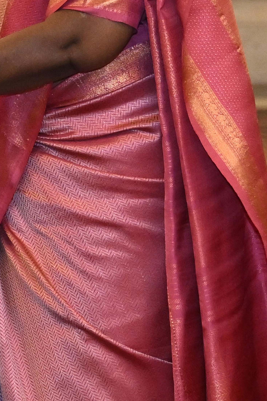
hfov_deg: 5.8
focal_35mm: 231
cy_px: 146
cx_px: -207
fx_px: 2570
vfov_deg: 8.9
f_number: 3.2
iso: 1600
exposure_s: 1/160
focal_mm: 62
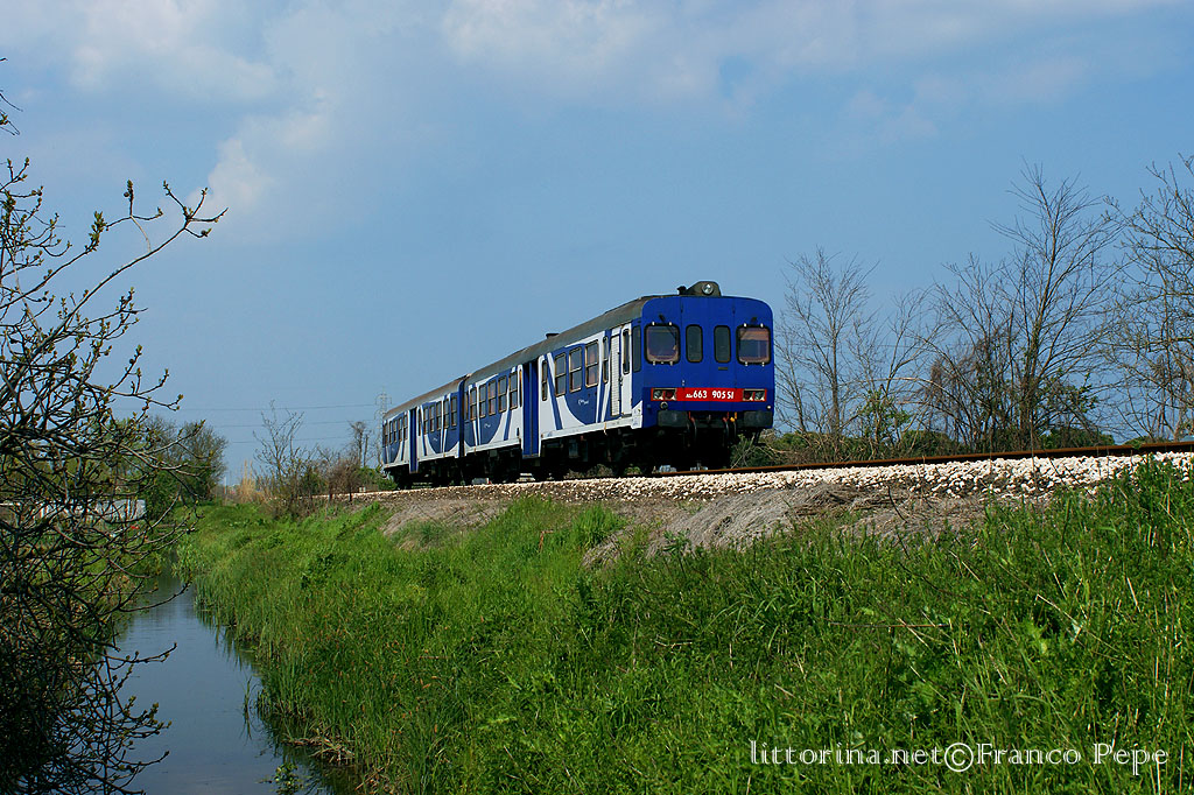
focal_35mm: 52
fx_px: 1741
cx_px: 597
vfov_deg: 25.7
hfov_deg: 37.9
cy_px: 398
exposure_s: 1/500
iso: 100
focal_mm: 35
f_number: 8
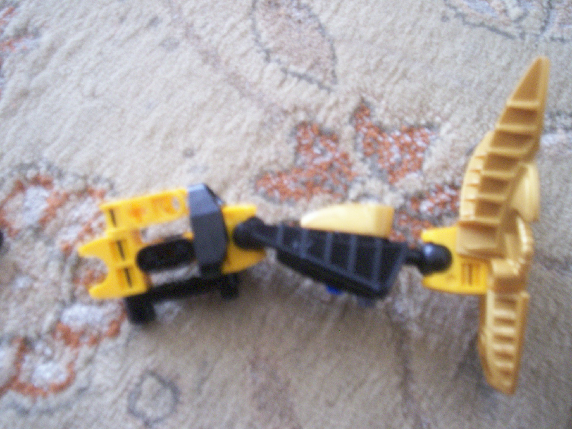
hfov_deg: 51.4
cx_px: 286
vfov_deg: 39.7
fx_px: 595
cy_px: 214
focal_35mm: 36
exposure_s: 1/9.85
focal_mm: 5.9
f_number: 4.5
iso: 200
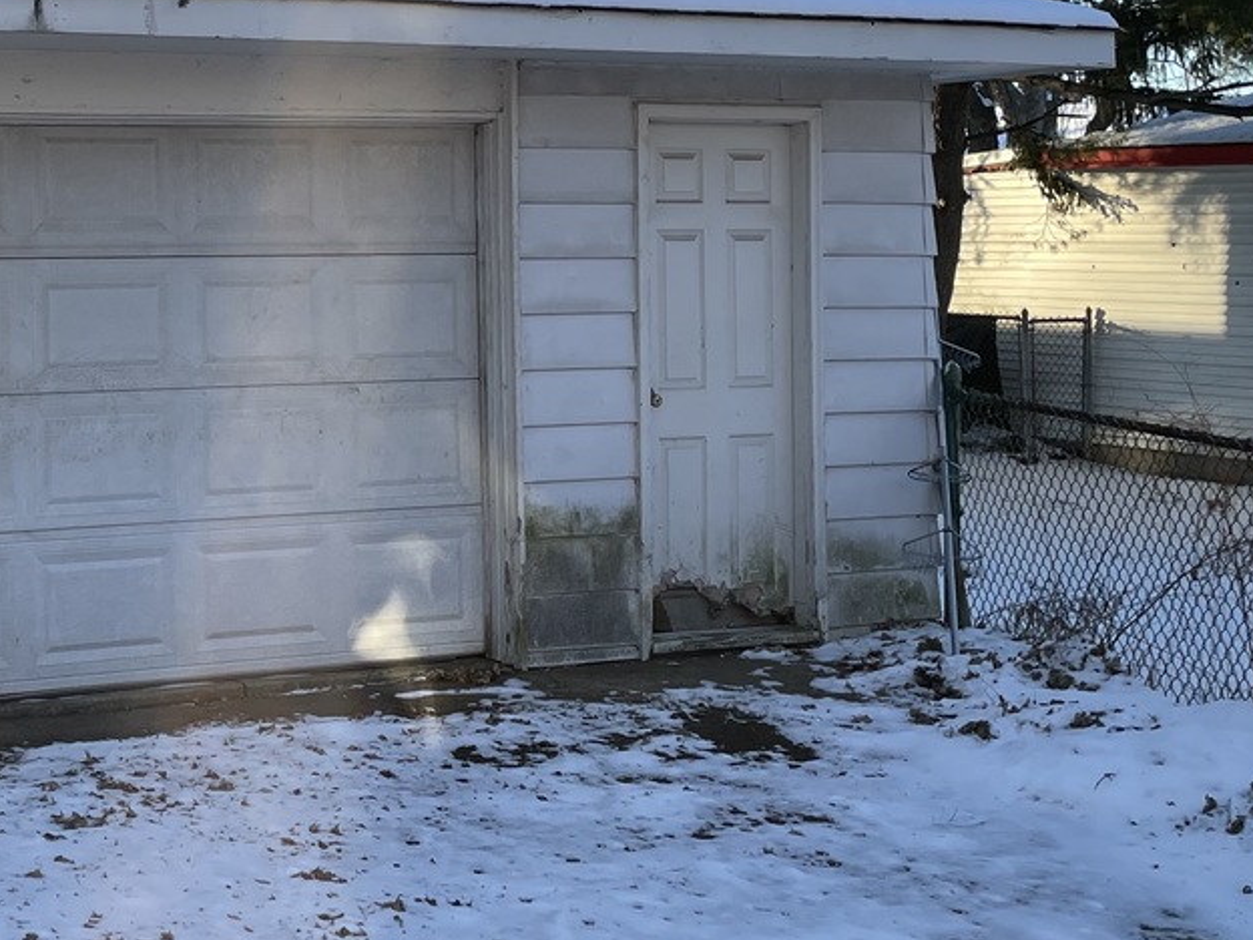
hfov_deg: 30.6
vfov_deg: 24.1
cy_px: 225
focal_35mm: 60
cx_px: 92
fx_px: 2172
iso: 32
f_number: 1.6
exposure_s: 1/769
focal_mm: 4.2
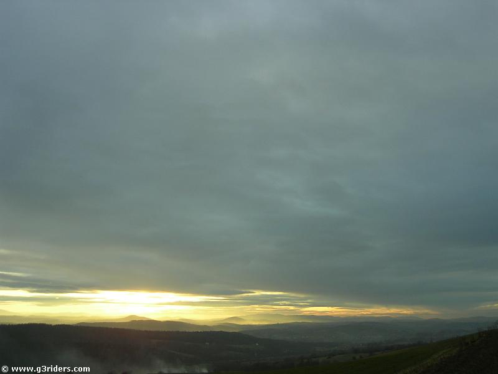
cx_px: 249
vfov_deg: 39.7
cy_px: 187
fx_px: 518
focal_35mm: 36
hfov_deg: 51.4
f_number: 2.8
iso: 50
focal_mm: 5.6
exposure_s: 1/179
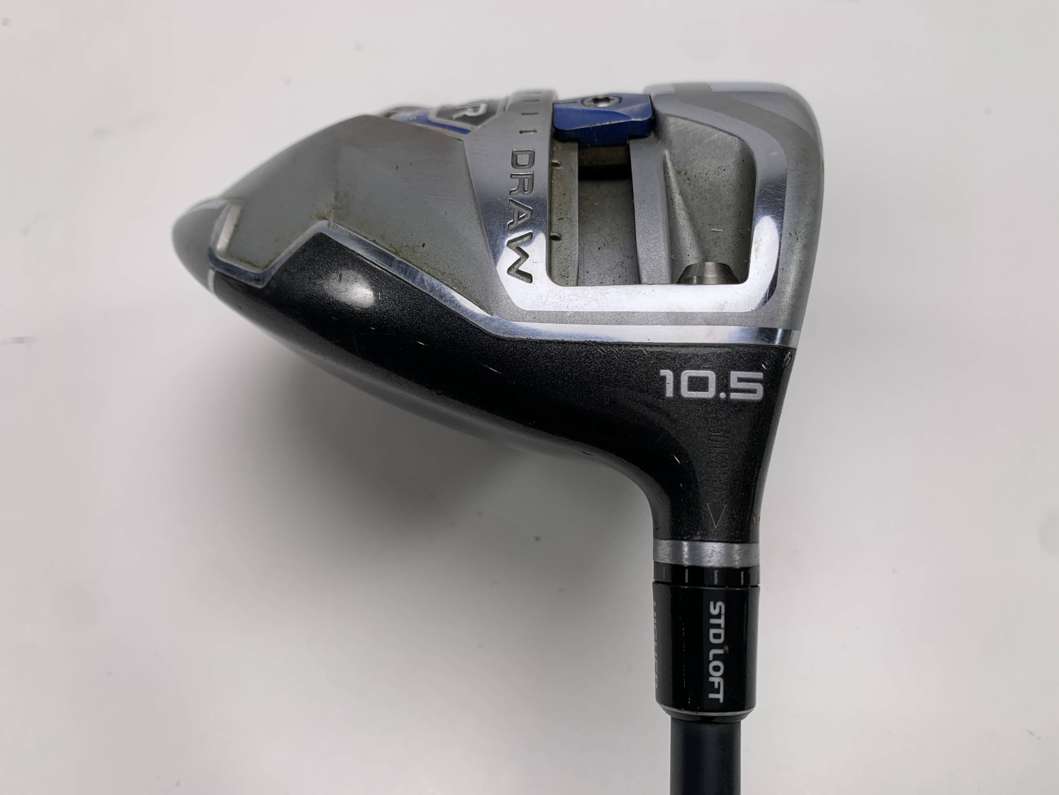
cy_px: 398
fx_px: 795
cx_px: 530
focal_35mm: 26
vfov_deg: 53.1
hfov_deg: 67.3
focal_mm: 4.25
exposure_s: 1/270
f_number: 1.8
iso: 25
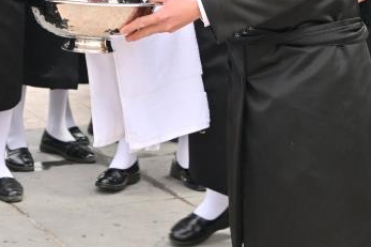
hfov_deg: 15.6
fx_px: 1339
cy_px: -90
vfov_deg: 10.3
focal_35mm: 130
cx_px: 28
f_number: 4.5
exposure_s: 1/100
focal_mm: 44
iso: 200
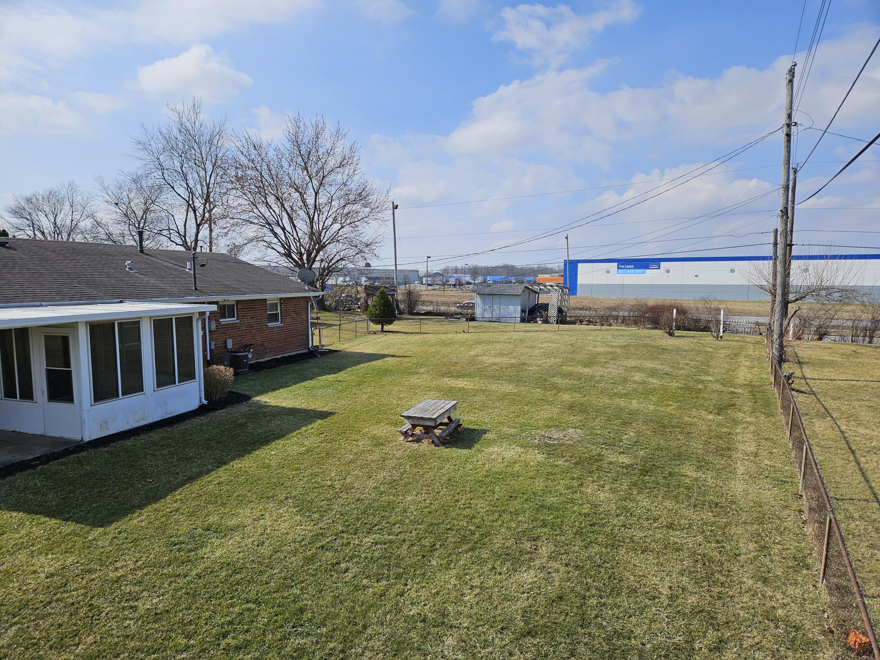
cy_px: 330
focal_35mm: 23
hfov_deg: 73.9
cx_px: 440
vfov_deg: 58.9
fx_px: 585
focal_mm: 5.4
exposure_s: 1/3001
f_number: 1.8
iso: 25
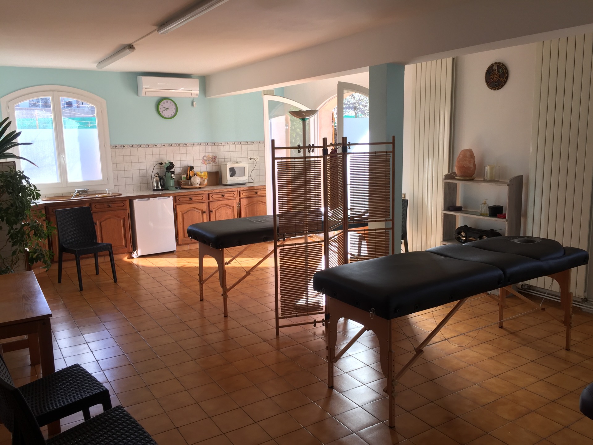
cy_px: 222
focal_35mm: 29
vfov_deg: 48.2
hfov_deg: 61.7
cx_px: 296
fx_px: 497
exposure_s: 1/101
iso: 32
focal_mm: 4.15
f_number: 2.2
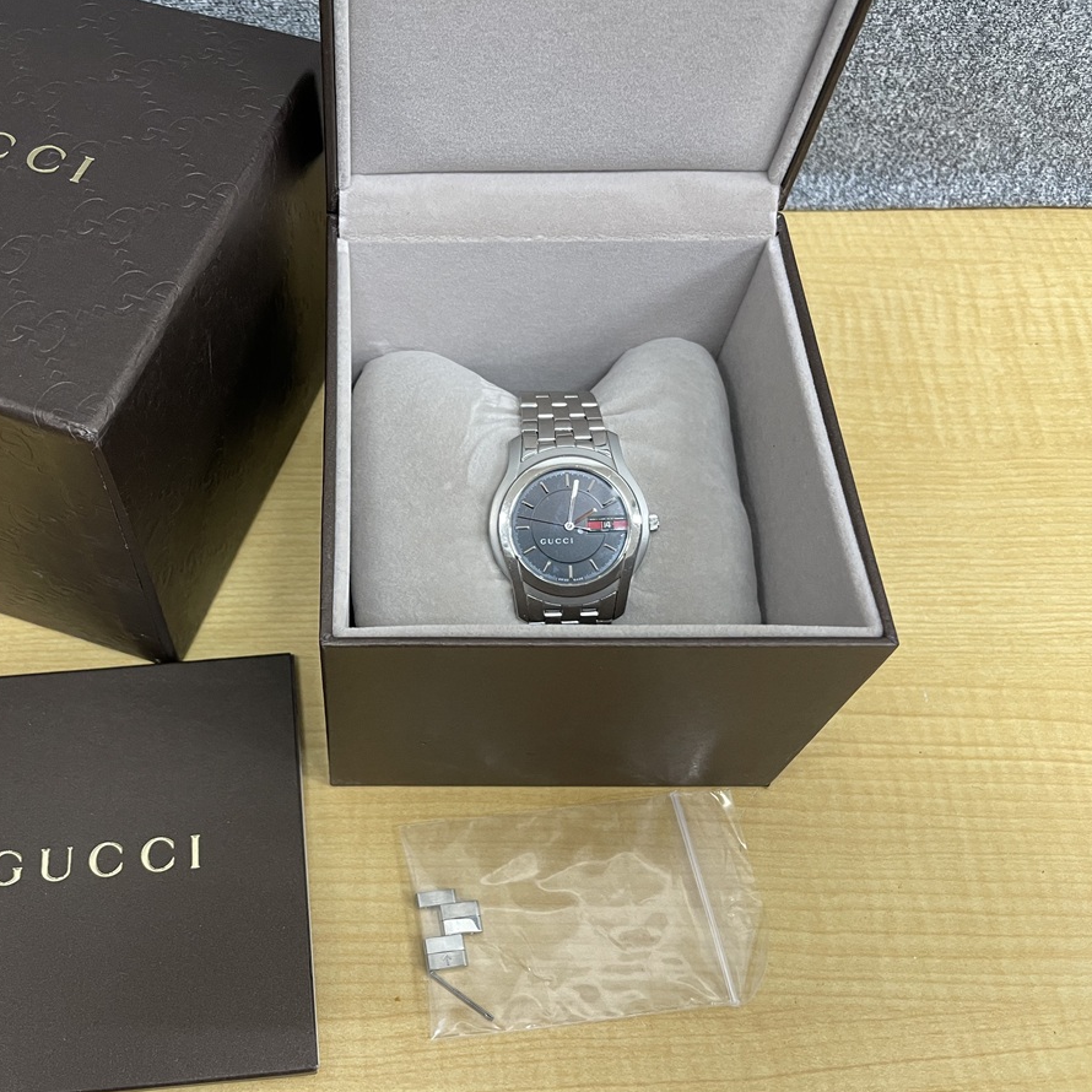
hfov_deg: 51.6
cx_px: 366
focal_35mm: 31
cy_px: 546
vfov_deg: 52.5
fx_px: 1106
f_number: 1.6
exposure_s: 1/60
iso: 160
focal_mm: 4.2
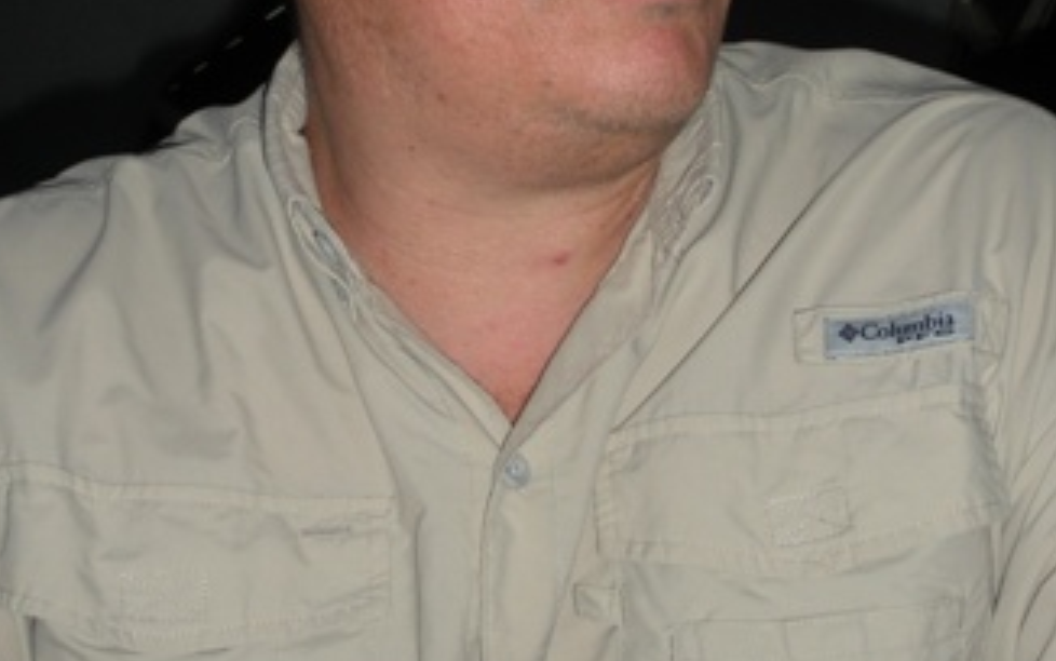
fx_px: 2159
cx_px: 505
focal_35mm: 75
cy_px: 288
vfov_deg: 17.4
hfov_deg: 27.5
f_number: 3.5
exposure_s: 1/60
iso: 64
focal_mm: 6.3
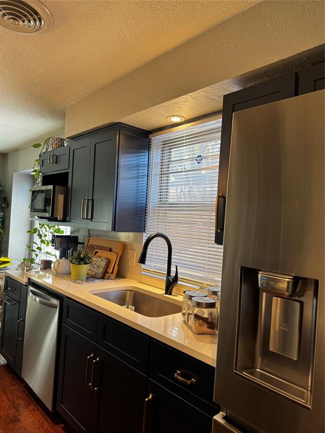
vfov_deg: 71.6
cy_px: 216
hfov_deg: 56.8
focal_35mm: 24
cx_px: 162
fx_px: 300
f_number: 1.78
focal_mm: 6.76
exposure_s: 1/120
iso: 160
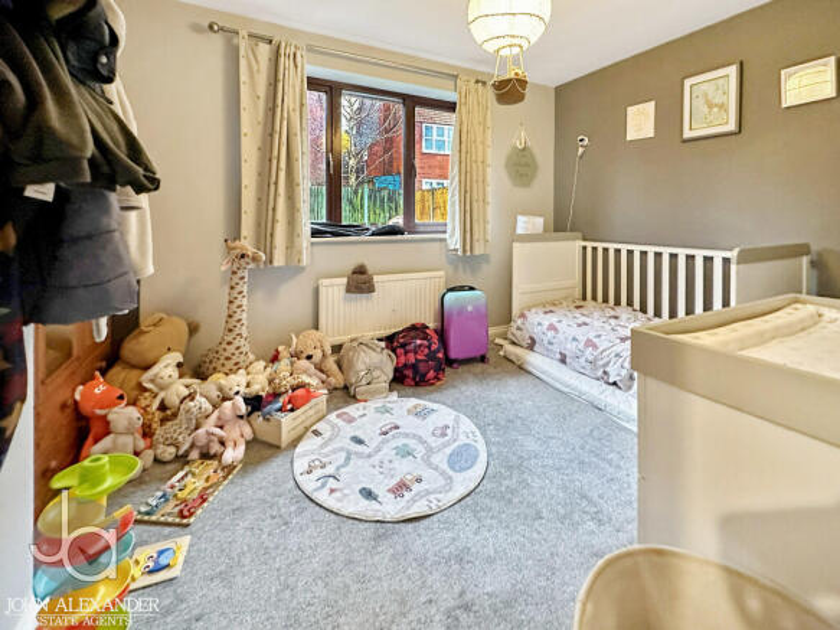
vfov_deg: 85.7
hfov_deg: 102.1
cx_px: 420
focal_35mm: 14
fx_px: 340
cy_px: 315
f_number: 2.2
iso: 1000
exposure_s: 1/50
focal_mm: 2.22
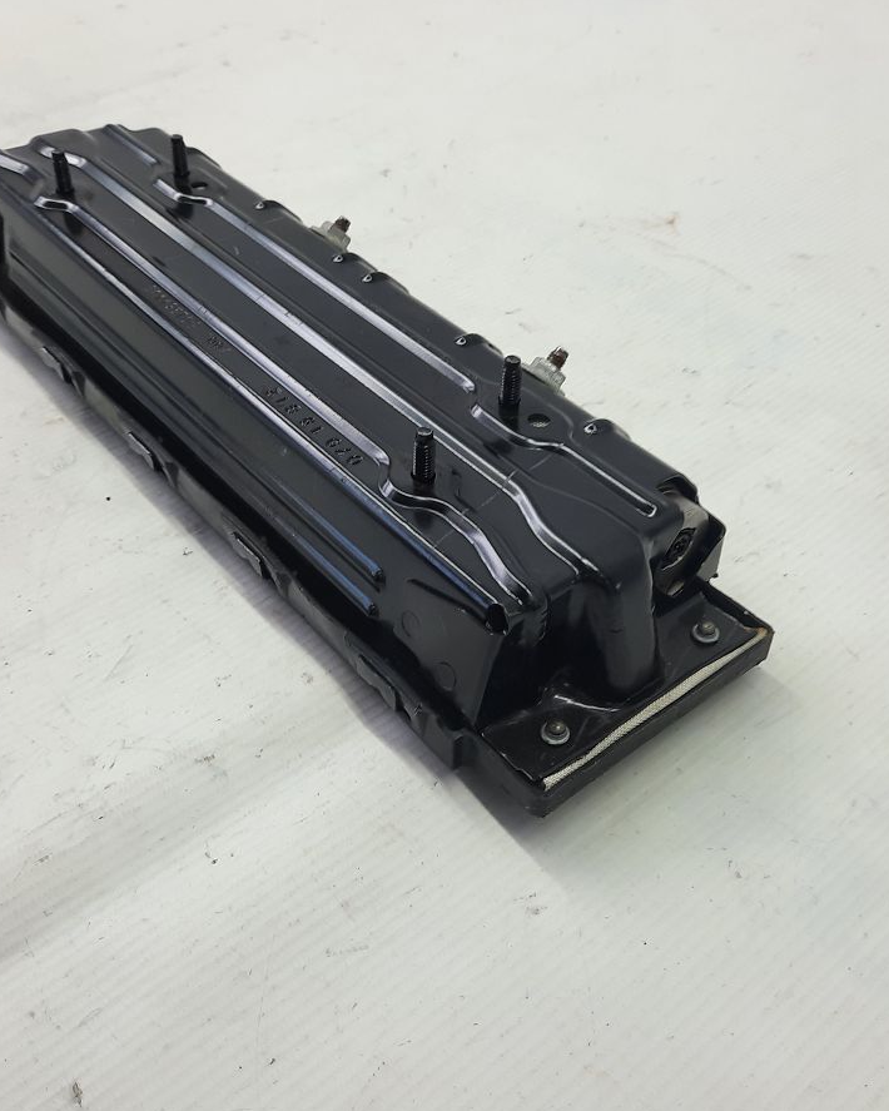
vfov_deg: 54.2
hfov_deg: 44.5
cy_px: 559
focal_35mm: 33
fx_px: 1085
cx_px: 473
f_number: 2
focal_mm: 4.6
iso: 40
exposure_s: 1/50
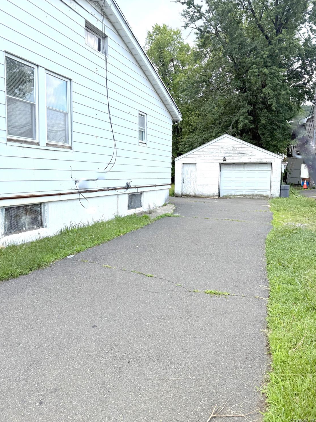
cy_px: 205
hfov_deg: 54.9
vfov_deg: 69.4
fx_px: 304
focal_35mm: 25
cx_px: 159
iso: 80
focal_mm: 6.76
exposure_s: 1/1855
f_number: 1.78
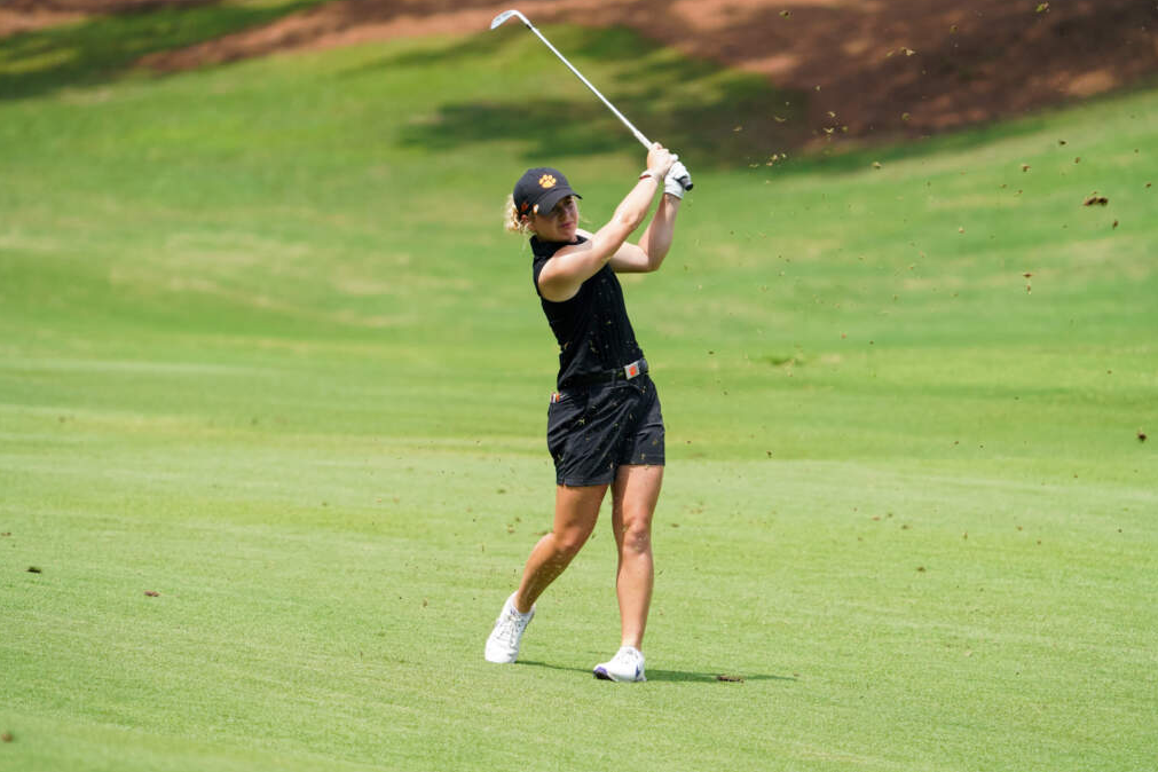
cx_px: 574
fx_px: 12448
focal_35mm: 387
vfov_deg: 3.6
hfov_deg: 5.3
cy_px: 383
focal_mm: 382
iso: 400
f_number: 6.3
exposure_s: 1/1000
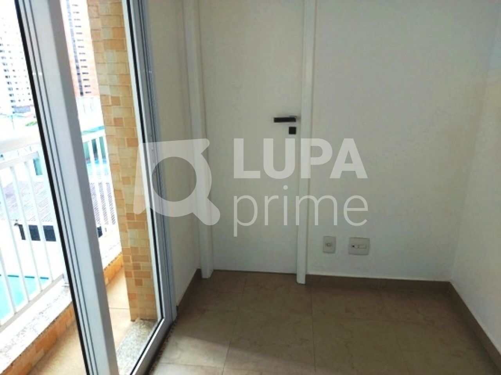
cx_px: 250
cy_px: 188
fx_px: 347
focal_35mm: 24
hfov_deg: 71.6
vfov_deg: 56.8
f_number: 1.8
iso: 32
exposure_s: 1/60
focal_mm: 5.23
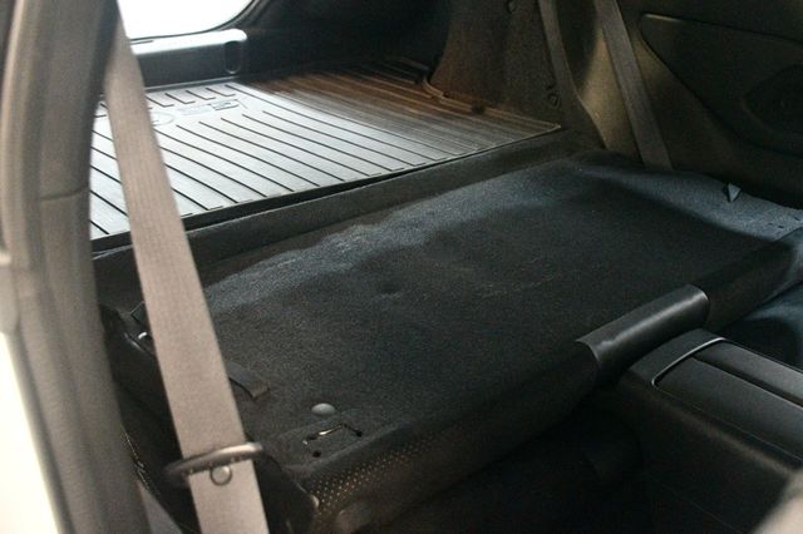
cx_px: 402
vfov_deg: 34.2
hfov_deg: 49.6
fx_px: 869
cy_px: 267
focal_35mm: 39
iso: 12800
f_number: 3.8
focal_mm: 26
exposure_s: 1/50
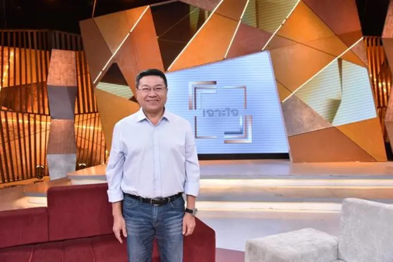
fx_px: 327
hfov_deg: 61.9
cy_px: 131
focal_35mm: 30
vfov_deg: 43.6
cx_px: 196
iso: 1600
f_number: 5
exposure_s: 1/160
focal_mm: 30
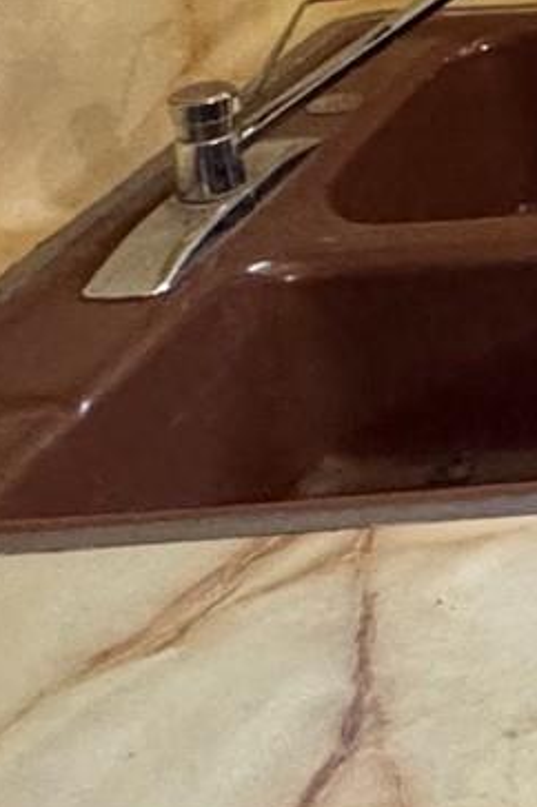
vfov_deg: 22.1
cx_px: 1300
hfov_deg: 12.7
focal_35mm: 82
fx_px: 1838
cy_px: -262
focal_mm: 2.22
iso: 400
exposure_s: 1/60
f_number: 2.2
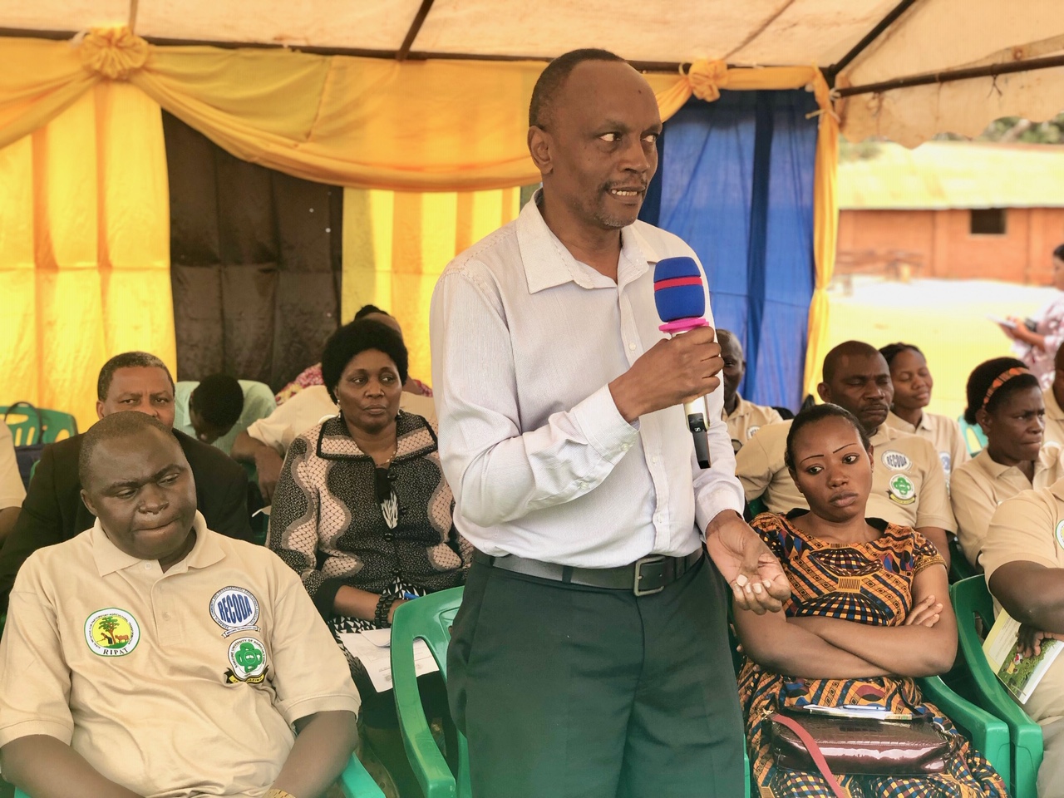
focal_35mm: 52
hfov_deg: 36.8
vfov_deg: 28.0
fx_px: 1598
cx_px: 532
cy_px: 399
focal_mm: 6
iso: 20
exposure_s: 1/60
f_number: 2.4
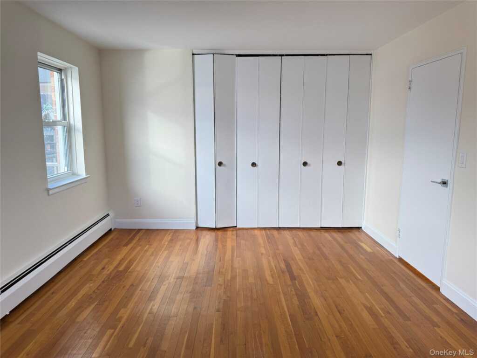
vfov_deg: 56.8
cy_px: 179
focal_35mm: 24
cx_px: 238
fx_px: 331
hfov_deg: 71.6
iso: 100
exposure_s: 1/120
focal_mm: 6.76
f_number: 1.78
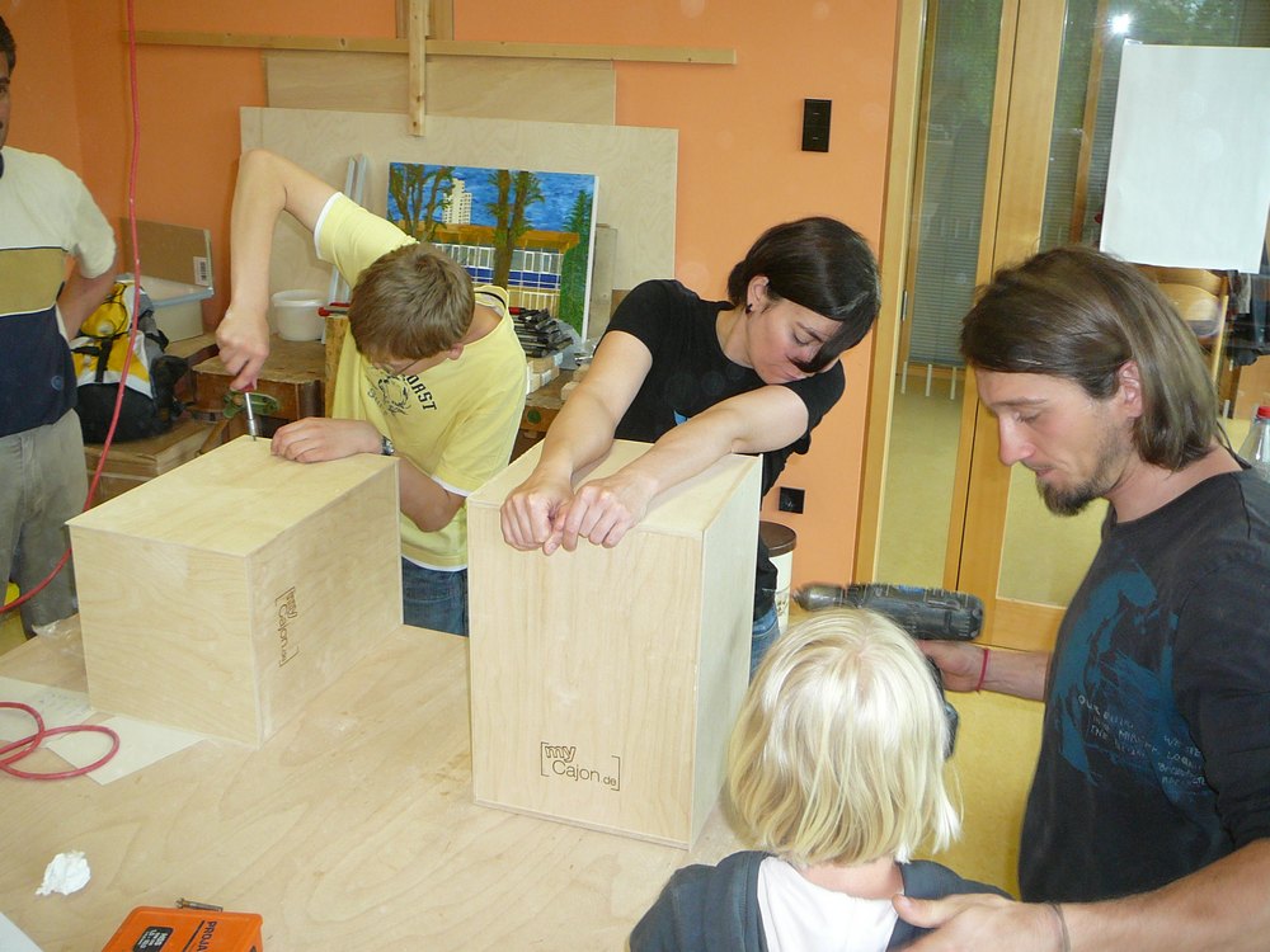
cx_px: 635
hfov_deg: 52.6
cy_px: 476
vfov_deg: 40.7
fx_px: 1284
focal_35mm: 35
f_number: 2.8
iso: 100
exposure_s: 1/30
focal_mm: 5.2
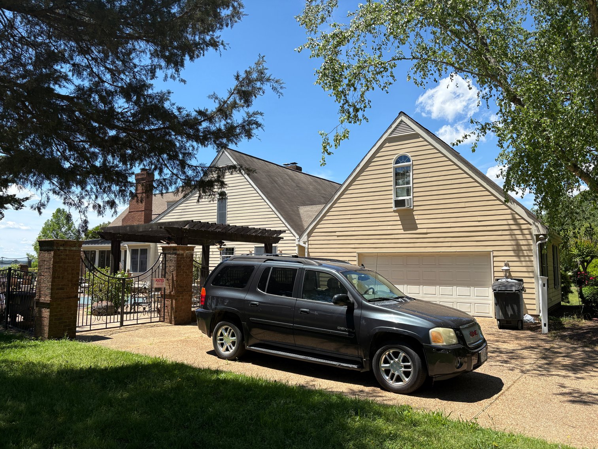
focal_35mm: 26
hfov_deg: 67.3
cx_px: 299
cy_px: 224
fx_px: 449
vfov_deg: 53.1
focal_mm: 5.96
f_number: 1.6
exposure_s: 1/2208
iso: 50
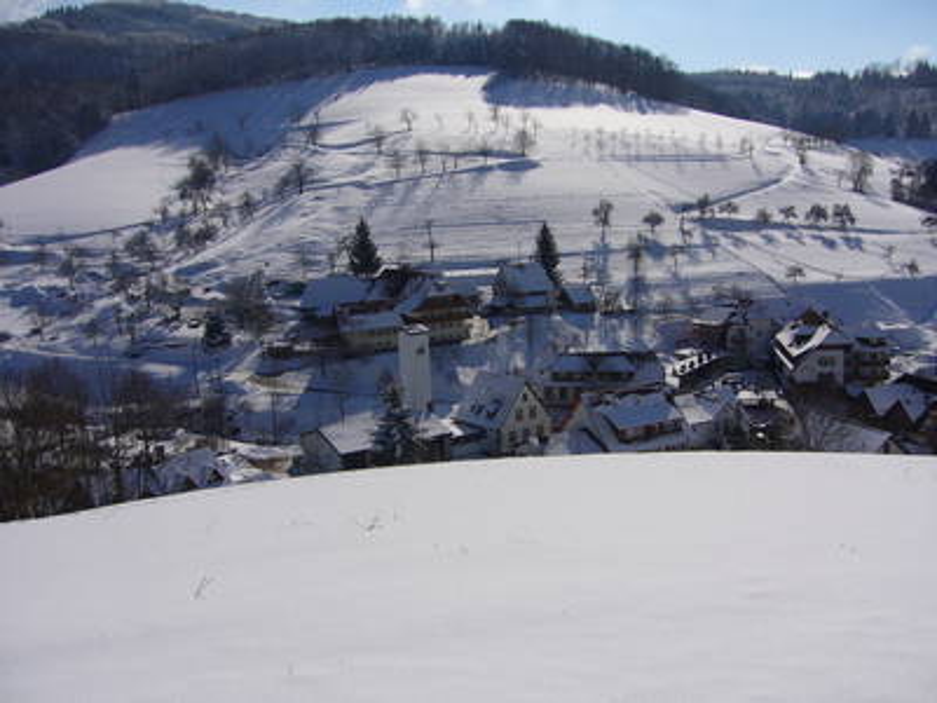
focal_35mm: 35
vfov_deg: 40.7
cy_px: 352
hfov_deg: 52.6
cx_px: 468
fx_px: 947
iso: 80
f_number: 5.6
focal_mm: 5.8
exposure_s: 1/1300
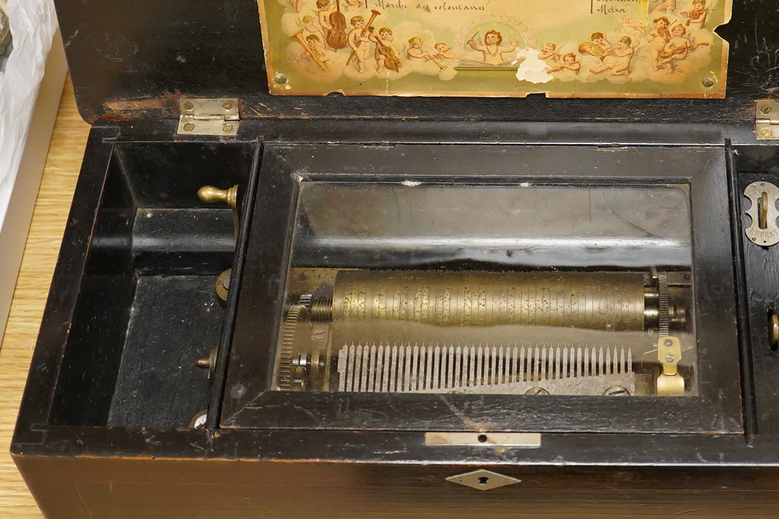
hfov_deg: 26.5
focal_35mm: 76
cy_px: 90
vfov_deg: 17.8
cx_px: 512
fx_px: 1645
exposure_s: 1/200
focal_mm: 30
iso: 2500
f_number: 5
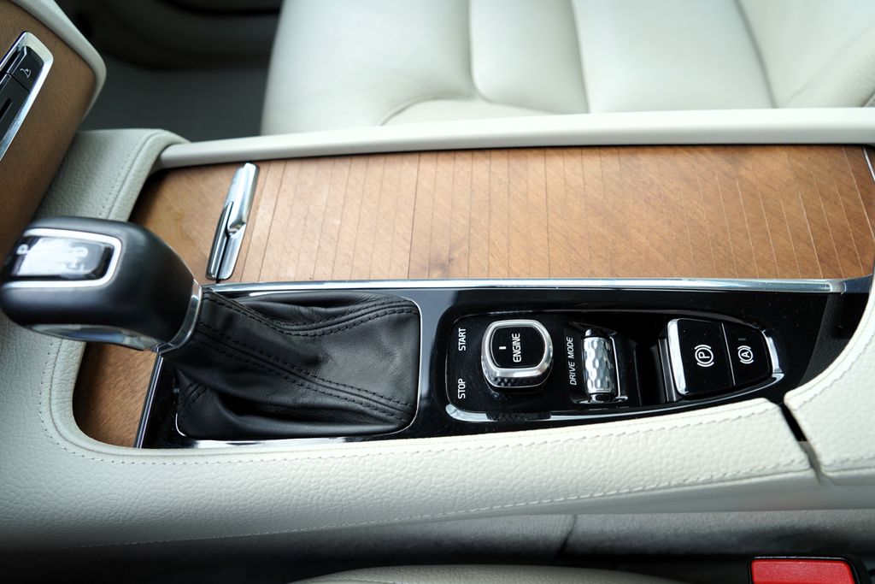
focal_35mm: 24
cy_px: 292
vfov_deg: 53.1
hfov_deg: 73.7
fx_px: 583
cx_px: 438
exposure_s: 1/80
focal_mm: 24
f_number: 4.5
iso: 100
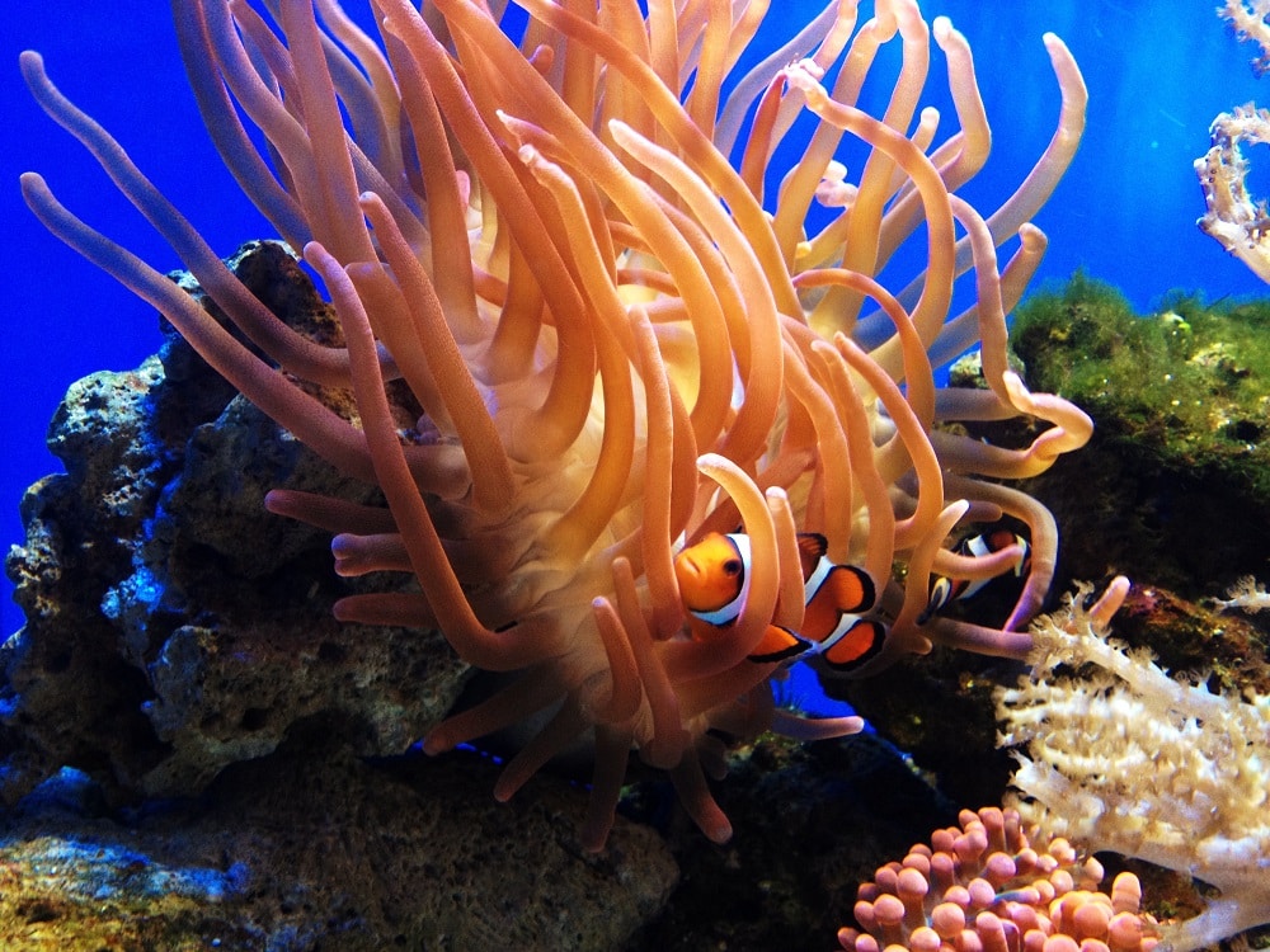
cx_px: 635
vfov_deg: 40.7
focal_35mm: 35
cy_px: 476
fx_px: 1284
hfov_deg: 52.6
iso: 160
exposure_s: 1/20
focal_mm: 4.28
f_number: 2.4
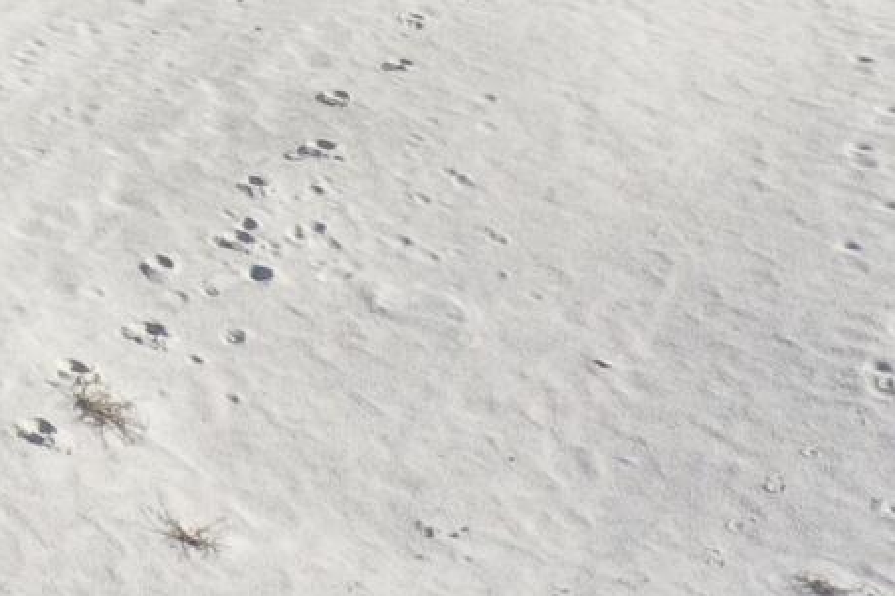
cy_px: -1240
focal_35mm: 186
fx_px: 4622
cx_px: -1360
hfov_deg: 9.6
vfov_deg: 6.6
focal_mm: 10.26
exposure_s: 1/400
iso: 100
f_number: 5.6
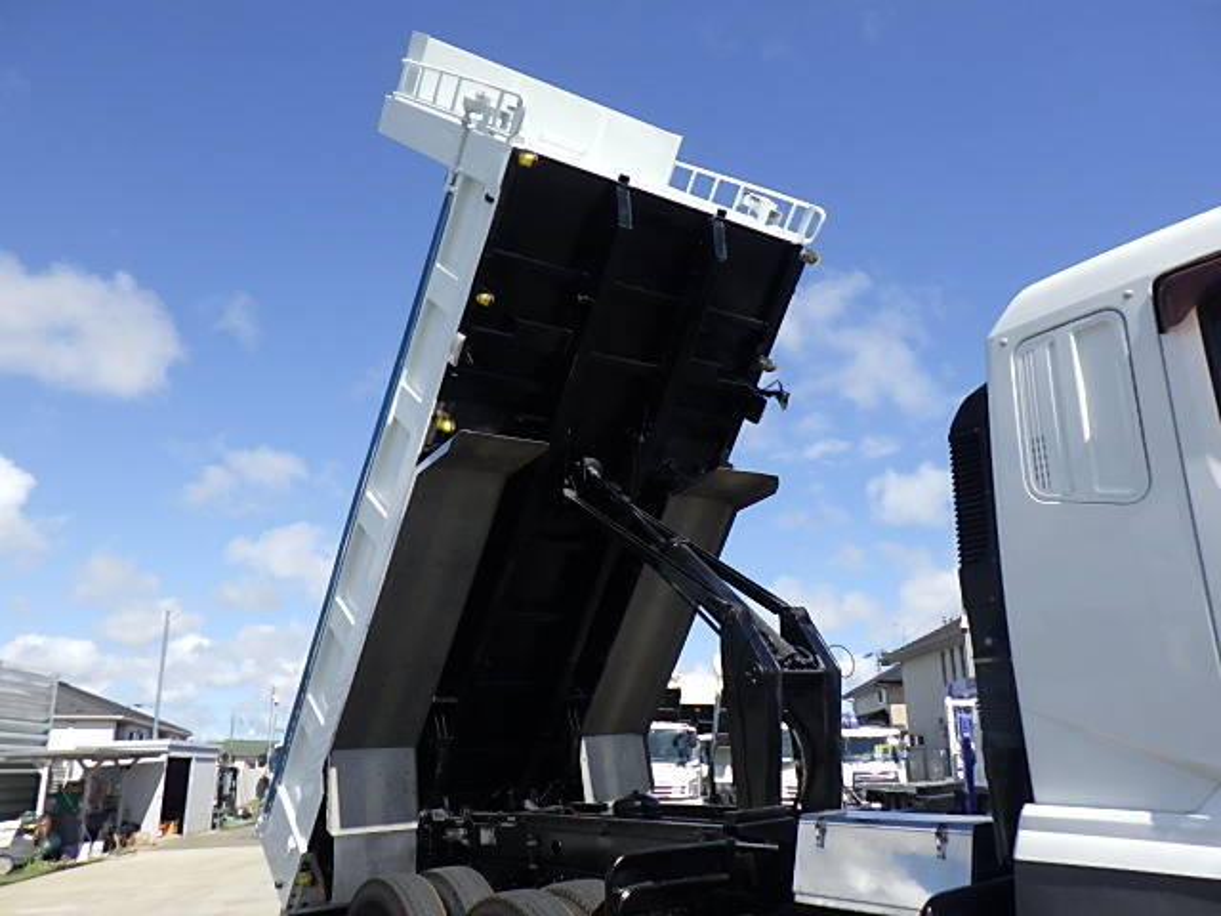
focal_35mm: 28
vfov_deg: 49.7
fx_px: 988
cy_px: 458
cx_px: 610
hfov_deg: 63.4
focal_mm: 5
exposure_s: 1/800
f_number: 4.2
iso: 125
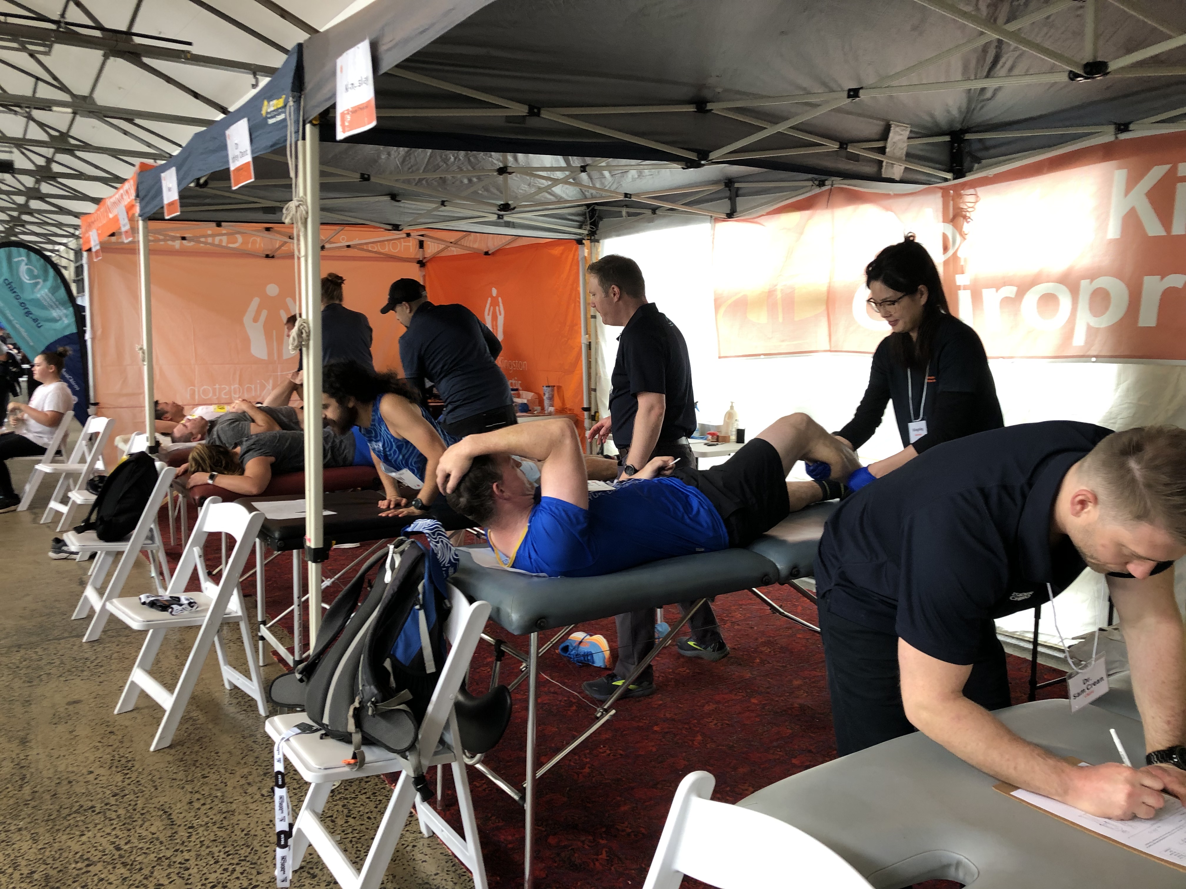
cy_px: 444
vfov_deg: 49.7
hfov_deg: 63.4
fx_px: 959
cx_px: 593
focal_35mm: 28
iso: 40
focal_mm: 3.99
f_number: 1.8
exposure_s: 1/17
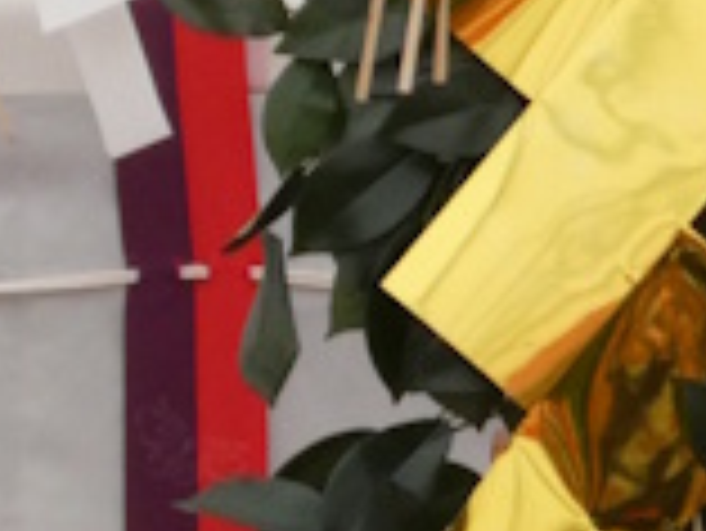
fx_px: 19247
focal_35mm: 943
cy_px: 526
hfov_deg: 2.1
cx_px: 1268
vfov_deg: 1.6
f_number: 5.6
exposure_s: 1/80
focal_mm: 33.2
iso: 250
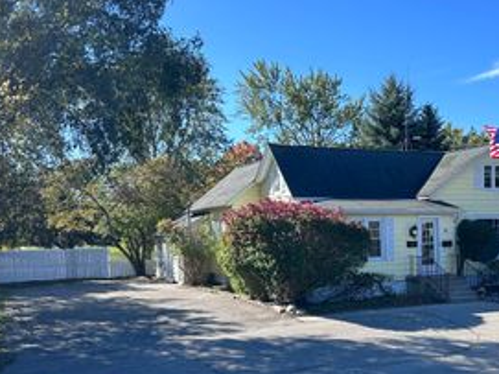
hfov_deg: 38.0
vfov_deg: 30.1
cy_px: 239
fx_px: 692
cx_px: 411
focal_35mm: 48
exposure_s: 1/2513
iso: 50
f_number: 1.5
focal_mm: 5.7
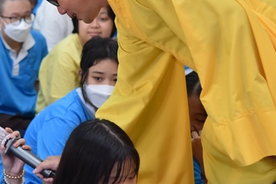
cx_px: 46
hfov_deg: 12.6
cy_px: 32
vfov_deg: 8.5
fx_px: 1243
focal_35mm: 162
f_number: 4.5
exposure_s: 1/125
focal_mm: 78
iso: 1600
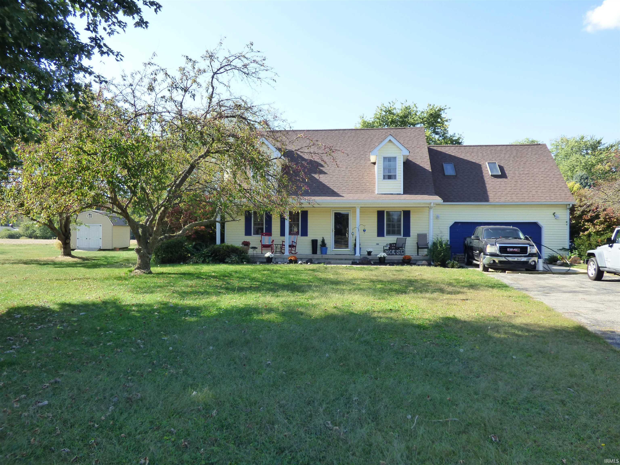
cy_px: 232
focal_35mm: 25
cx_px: 310
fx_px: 448
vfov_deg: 54.9
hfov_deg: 69.4
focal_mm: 4.42
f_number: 3
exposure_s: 1/500
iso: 200
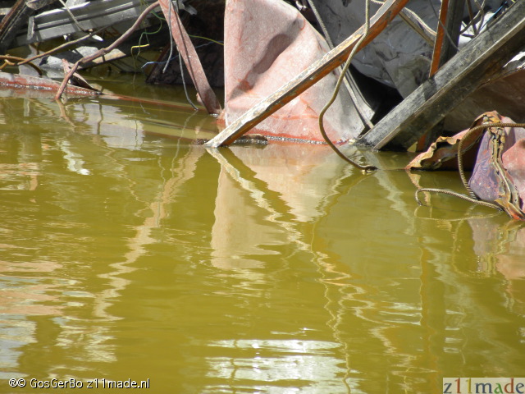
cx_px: 262
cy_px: 197
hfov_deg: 3.2
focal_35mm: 624
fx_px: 9464
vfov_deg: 2.4
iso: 64
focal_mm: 110.4
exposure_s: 1/262
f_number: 5
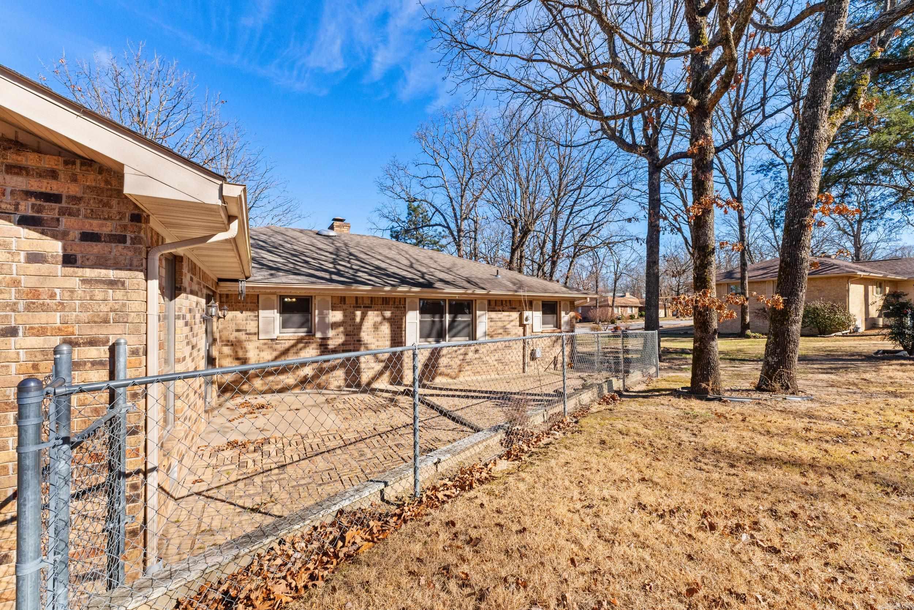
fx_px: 381
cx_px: 457
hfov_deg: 100.4
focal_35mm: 15
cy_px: 305
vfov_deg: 77.3
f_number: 8
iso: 320
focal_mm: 10
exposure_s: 1/200
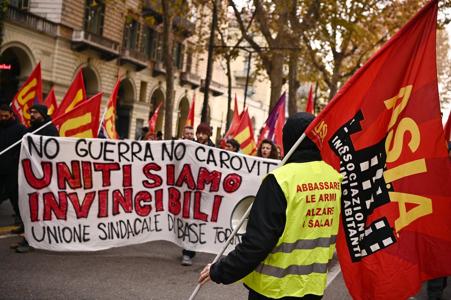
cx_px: 226
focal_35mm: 46
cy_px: 150
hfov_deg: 42.7
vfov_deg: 29.2
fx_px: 576
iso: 640
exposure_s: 1/1250
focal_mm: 46
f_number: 3.5
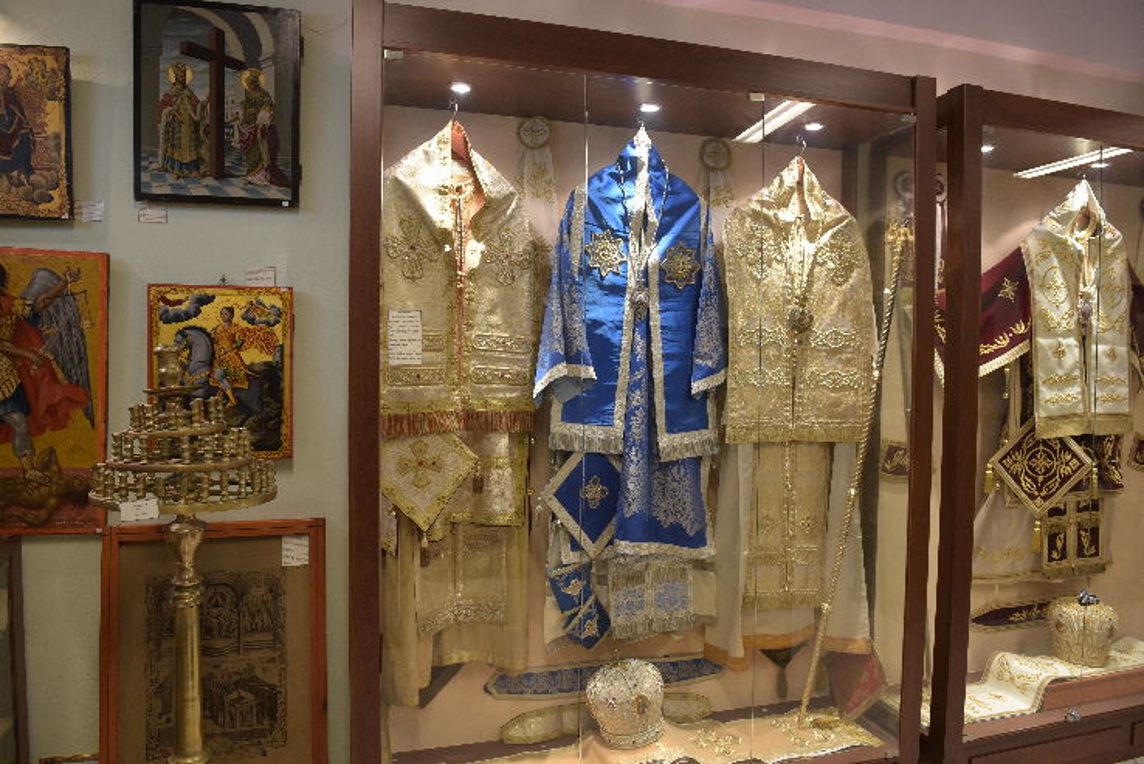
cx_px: 572
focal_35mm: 24
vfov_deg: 53.2
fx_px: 763
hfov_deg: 73.7
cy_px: 382
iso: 1600
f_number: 6.3
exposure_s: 1/100
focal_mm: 24
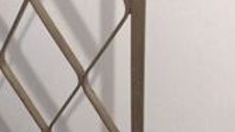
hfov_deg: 21.8
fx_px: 567
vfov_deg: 13.3
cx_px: -41
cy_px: 67
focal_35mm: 91
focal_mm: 4.15
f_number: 2.2
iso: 250
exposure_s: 1/17
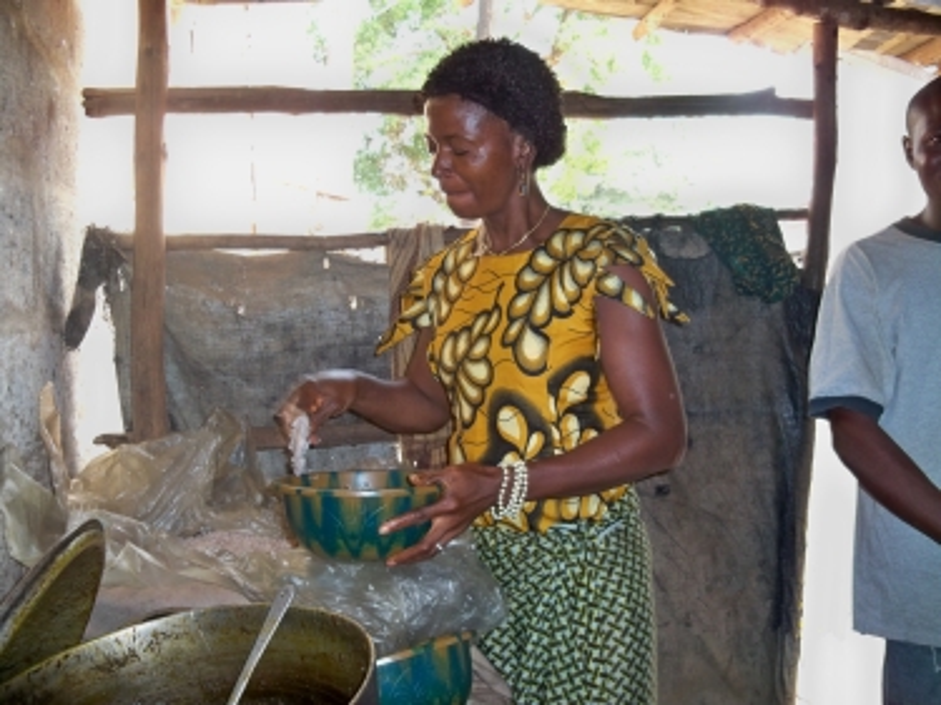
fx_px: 951
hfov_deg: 52.6
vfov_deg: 40.7
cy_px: 352
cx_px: 470
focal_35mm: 35
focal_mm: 6.2
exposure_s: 1/30
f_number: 3.5
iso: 200
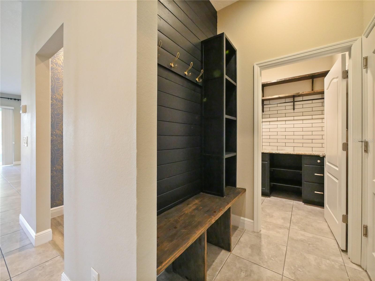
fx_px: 152
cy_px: 140
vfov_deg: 85.6
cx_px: 188
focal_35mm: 14
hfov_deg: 102.1
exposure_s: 1/40
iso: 3200
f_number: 4
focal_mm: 7
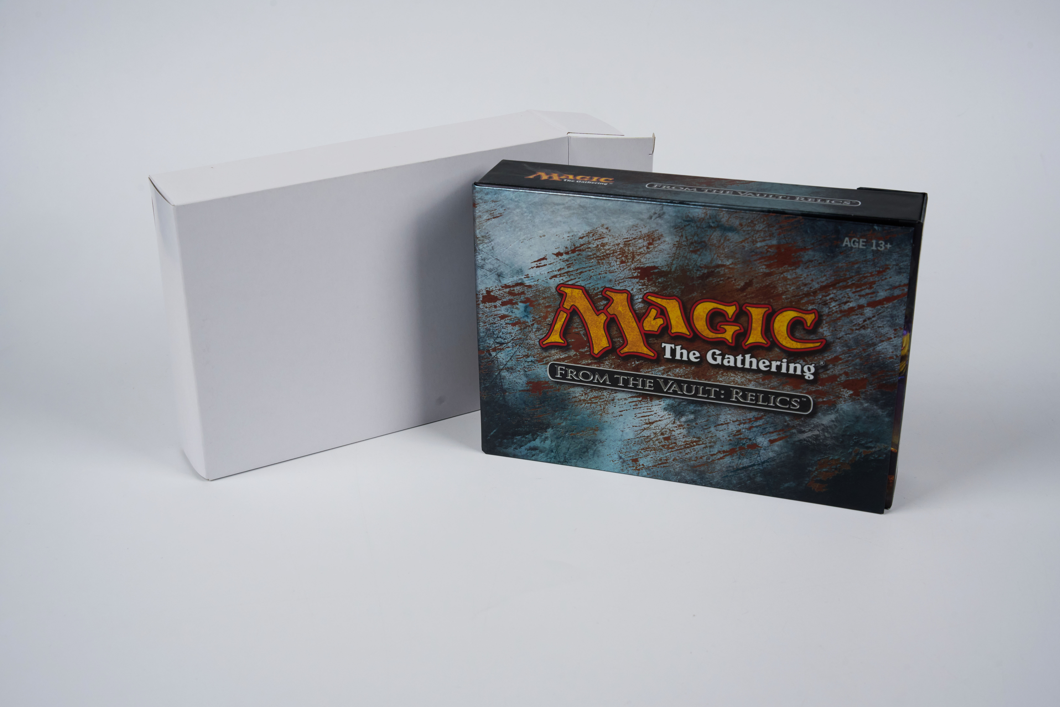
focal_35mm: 46
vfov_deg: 29.4
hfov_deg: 43.0
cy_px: 354
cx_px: 530
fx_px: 1346
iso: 800
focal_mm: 45.7
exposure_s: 1/60
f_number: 13
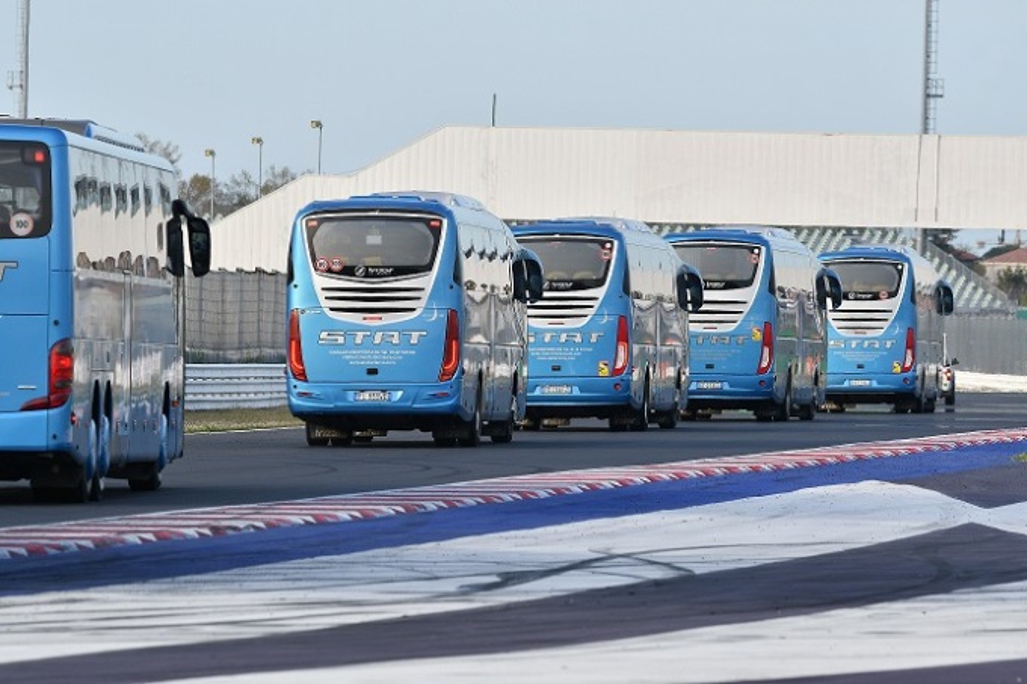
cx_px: 514
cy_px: 342
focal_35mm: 390
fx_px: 11122
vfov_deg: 3.5
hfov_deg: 5.3
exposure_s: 1/400
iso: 250
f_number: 7.1
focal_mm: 260
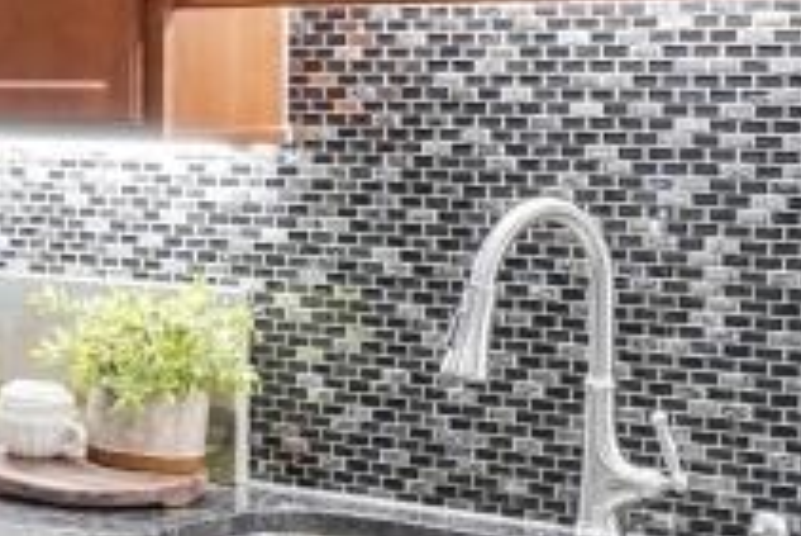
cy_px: 203
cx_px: -524
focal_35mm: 97
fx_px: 2160
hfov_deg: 17.9
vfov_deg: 14.1
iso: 640
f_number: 7.1
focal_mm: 16
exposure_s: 1/20
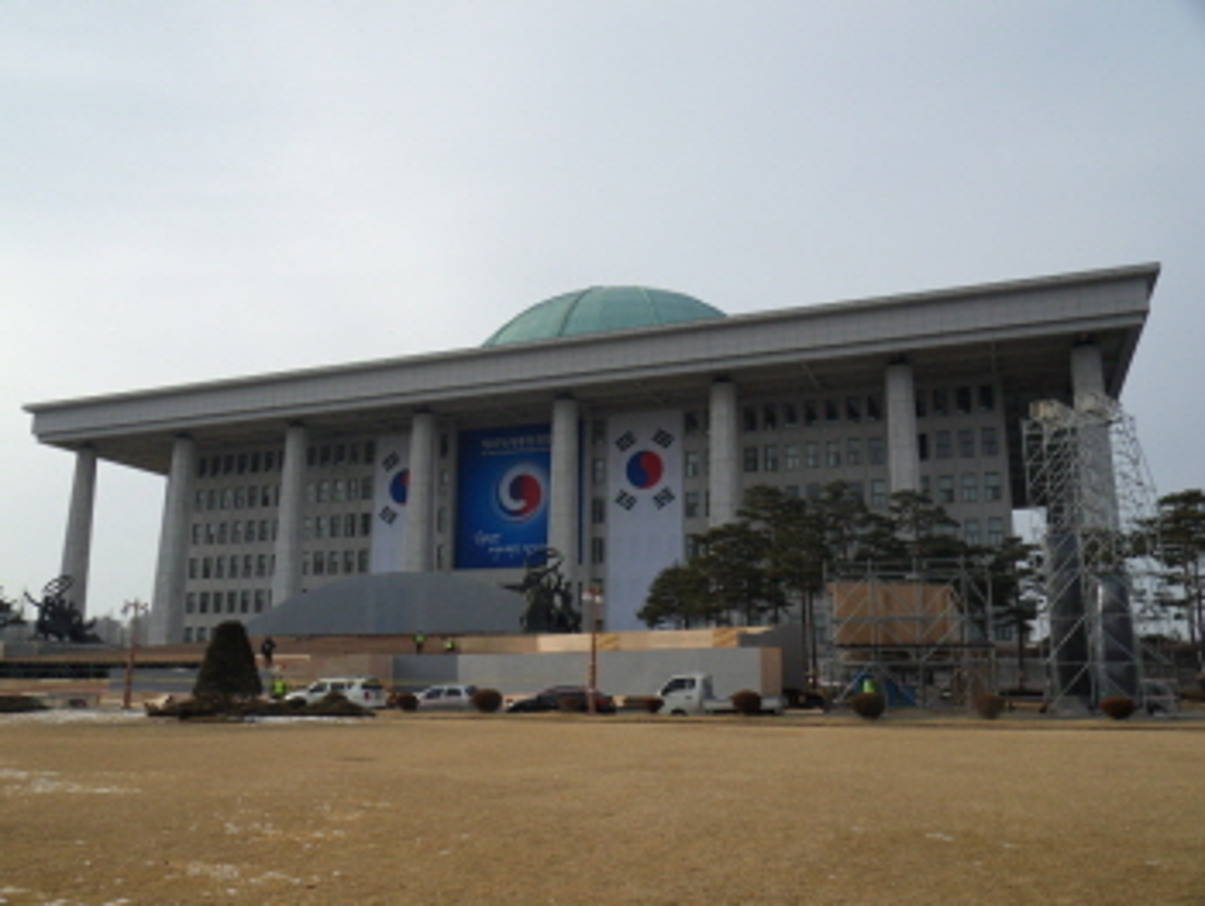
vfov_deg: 44.2
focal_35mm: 32
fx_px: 1115
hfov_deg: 56.8
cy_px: 453
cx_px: 602
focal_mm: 5.6
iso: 80
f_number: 8.2
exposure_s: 1/250
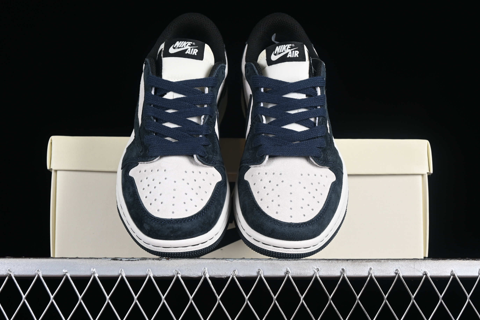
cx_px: 238
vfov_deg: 18.0
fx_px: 1013
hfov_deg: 26.6
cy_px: 159
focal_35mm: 76
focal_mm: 50
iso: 160
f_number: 6.3
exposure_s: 1/60
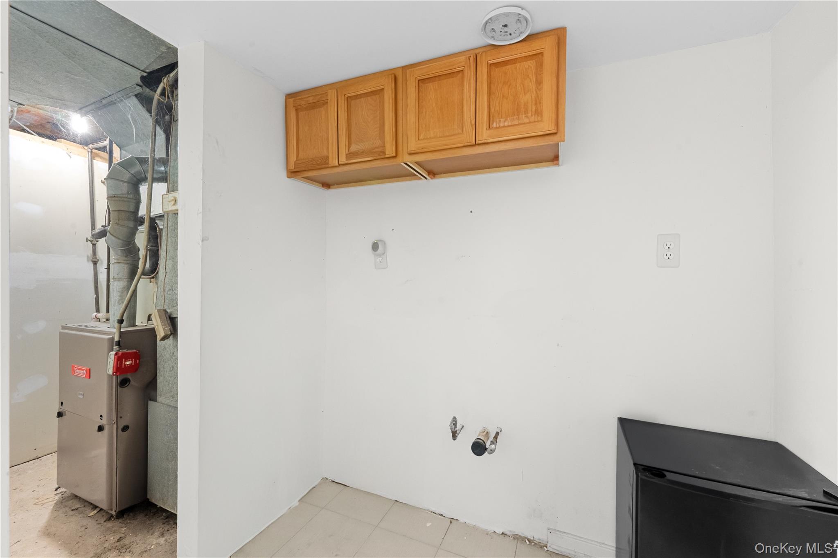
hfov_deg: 104.3
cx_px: 419
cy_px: 279
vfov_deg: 81.2
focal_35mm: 14
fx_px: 326
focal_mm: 14
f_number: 10
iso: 3200
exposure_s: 1.3
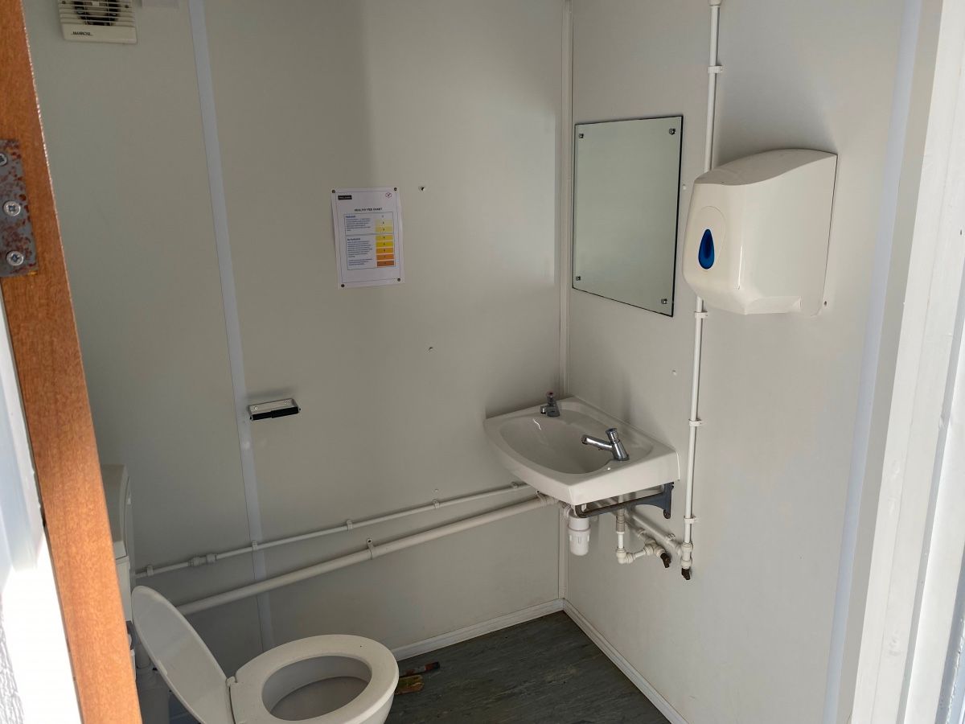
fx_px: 725
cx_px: 482
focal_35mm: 26
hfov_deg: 67.3
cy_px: 362
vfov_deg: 53.1
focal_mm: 4.25
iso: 40
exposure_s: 1/122
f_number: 1.8
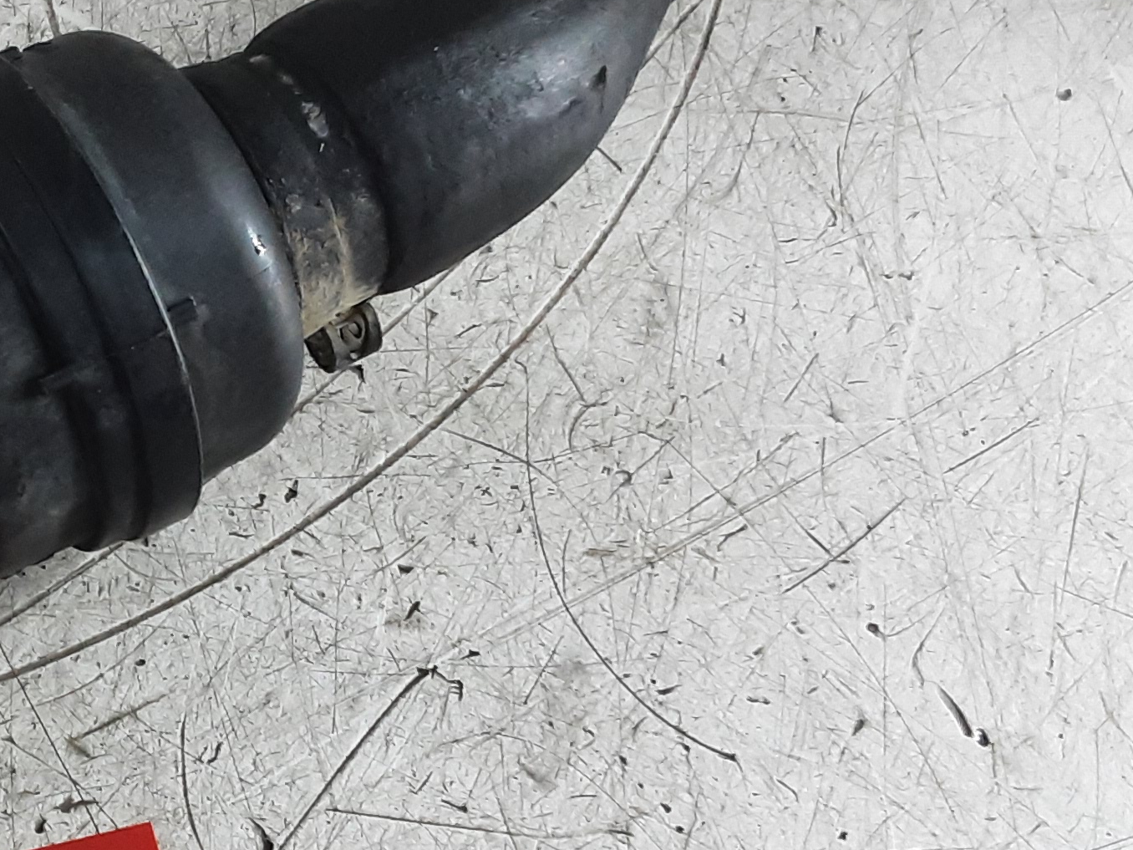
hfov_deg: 27.7
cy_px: 423
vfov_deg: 22.6
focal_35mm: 65
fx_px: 2127
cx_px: -59
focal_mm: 2.91
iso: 160
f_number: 1.9
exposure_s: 1/50
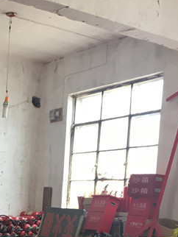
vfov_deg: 25.6
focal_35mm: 72
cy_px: 238
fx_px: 493
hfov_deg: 19.5
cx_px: -26
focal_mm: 4.15
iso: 64
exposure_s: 1/33
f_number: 2.2
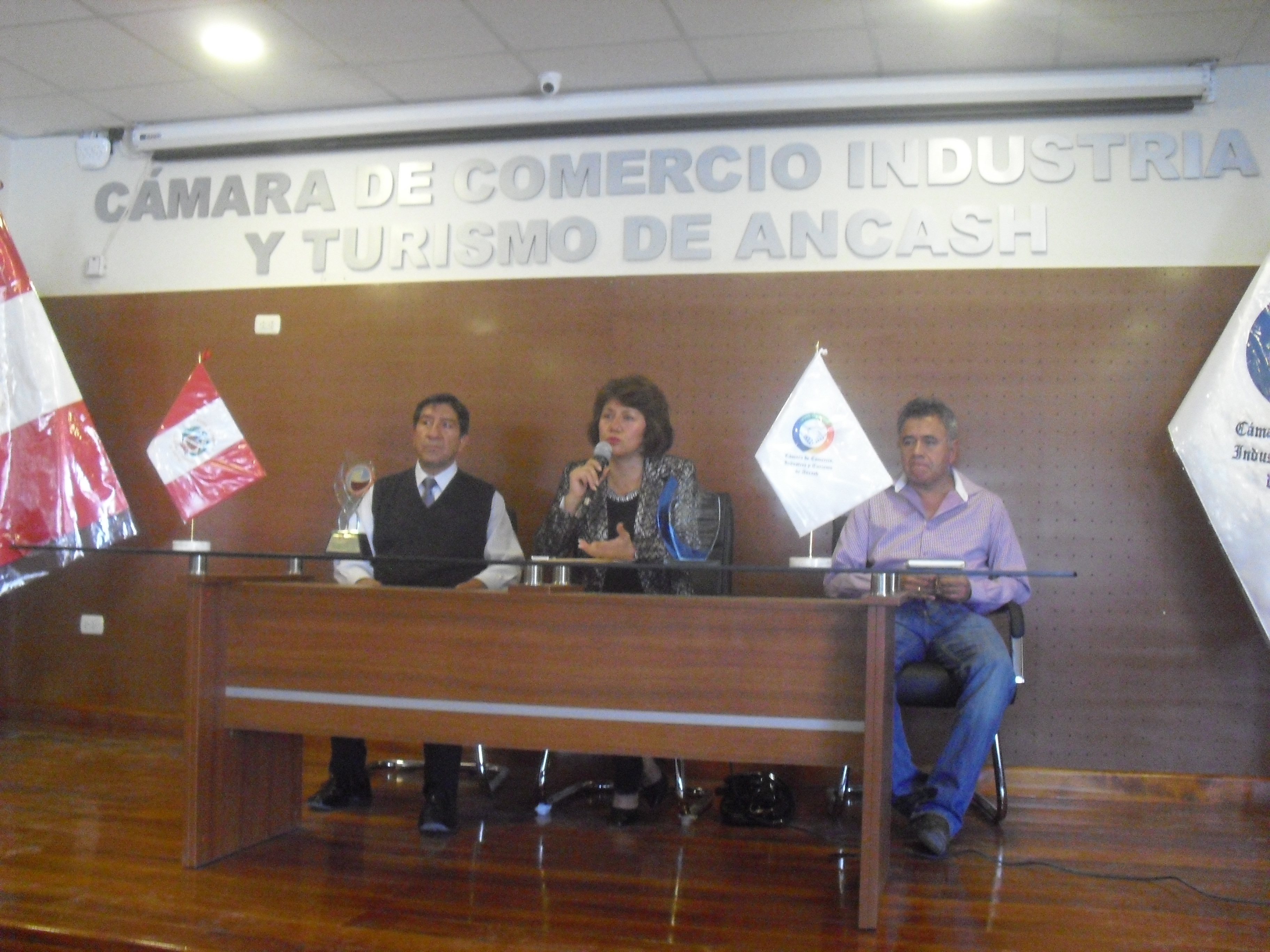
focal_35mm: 36
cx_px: 635
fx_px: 1321
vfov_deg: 39.7
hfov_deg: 51.4
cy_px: 476
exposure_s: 1/80
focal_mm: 6.3
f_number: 3.1
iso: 800
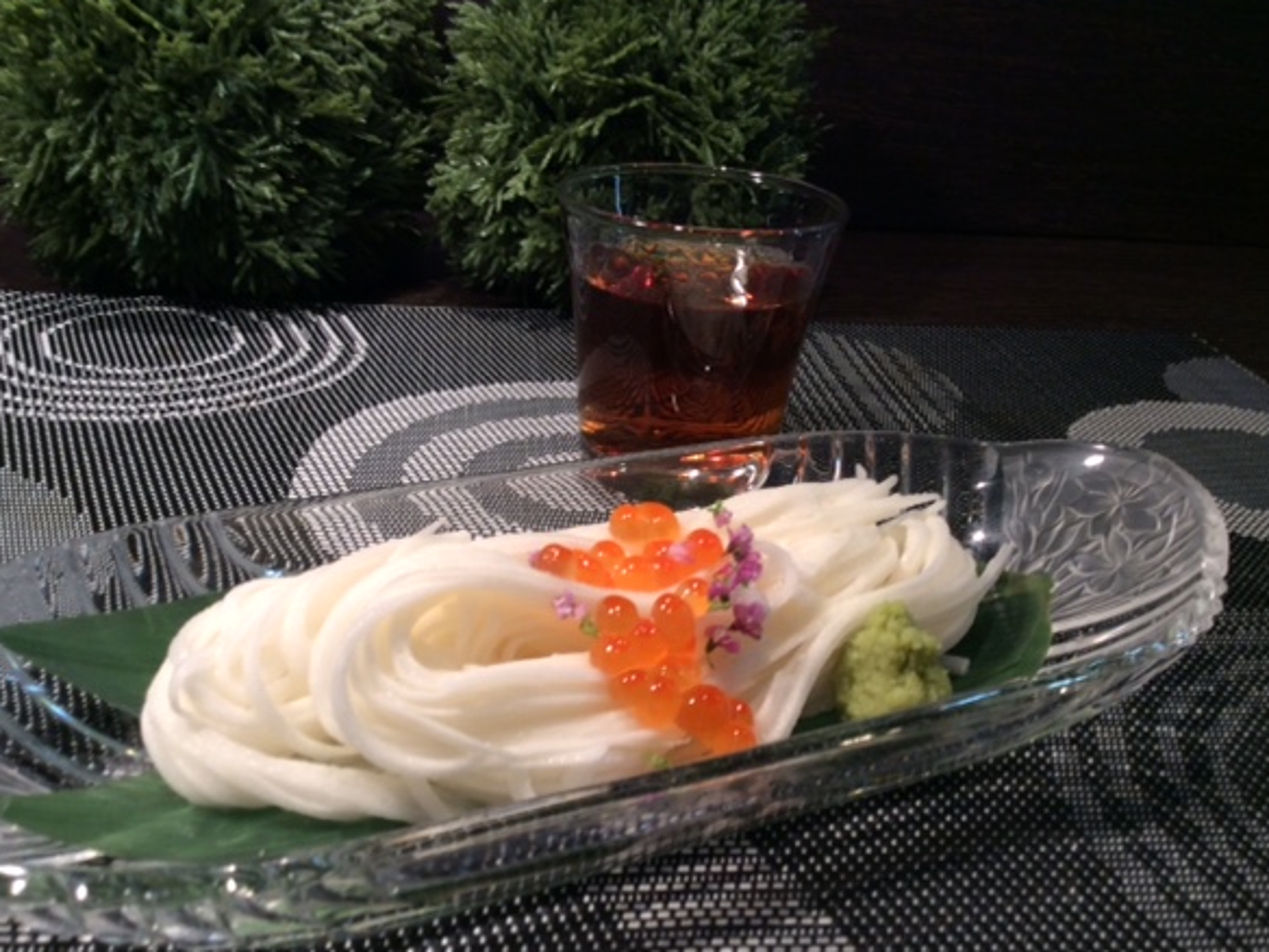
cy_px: 489
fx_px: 1283
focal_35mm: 35
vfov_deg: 40.7
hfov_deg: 52.6
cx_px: 598
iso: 40
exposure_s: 1/25
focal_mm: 3.3
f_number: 2.4
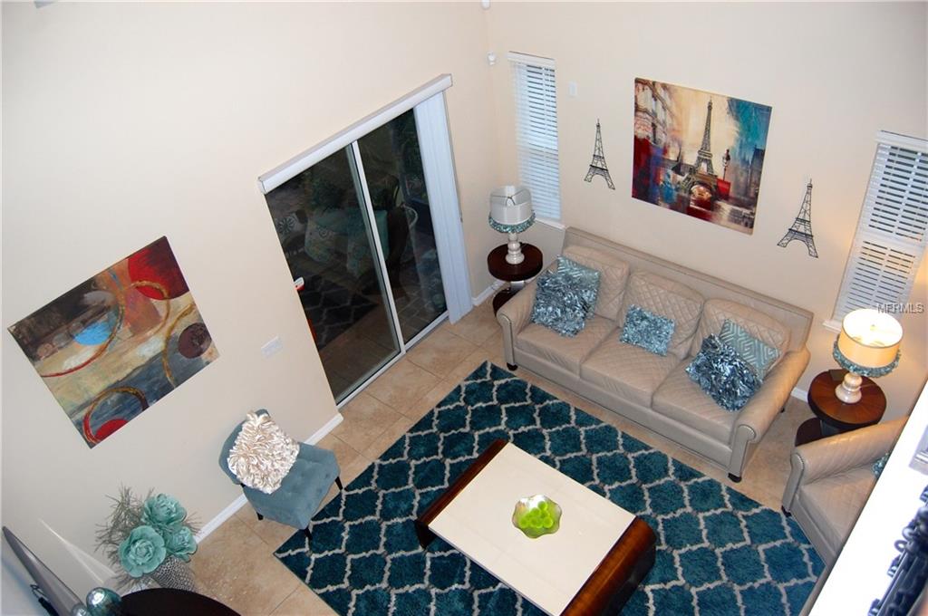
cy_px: 308
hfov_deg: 67.4
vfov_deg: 47.8
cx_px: 464
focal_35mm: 27
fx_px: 695
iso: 400
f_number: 3.5
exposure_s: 1/60
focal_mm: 18
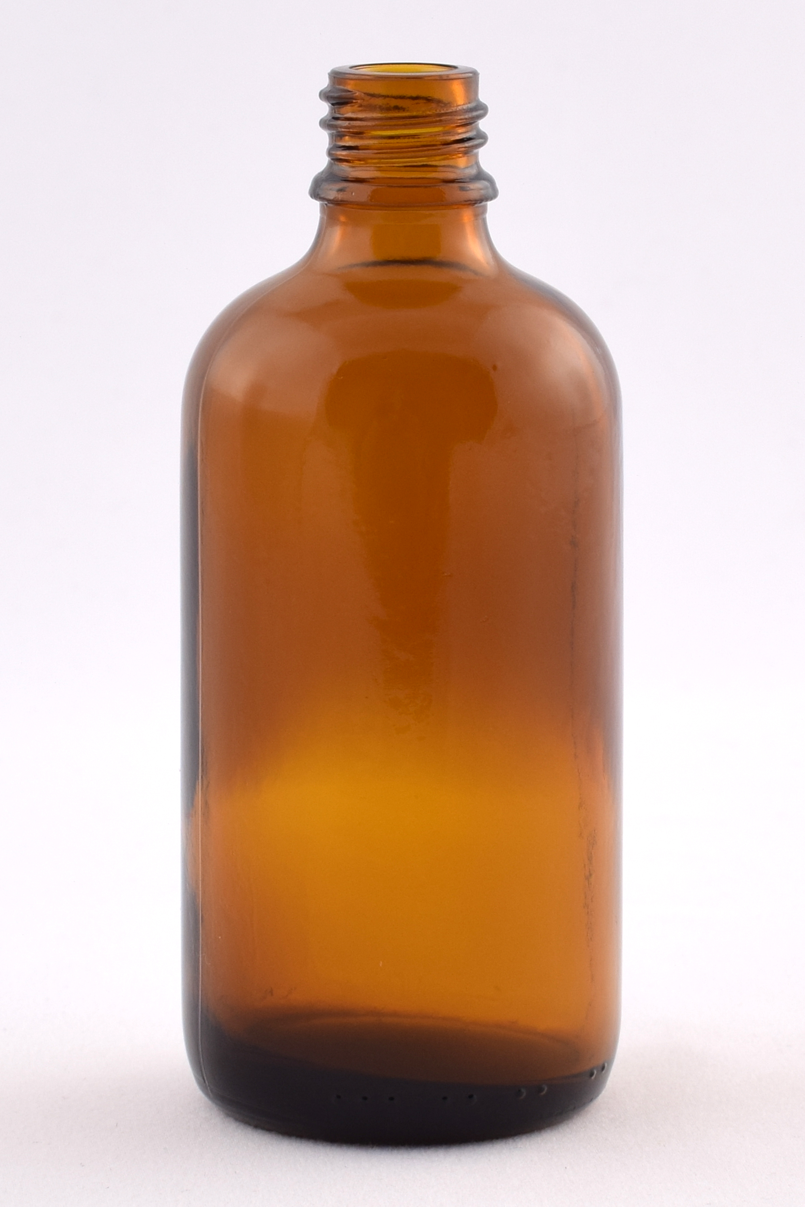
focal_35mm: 57
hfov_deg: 23.8
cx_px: 402
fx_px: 1912
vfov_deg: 35.1
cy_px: 604
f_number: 9
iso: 100
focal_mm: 38
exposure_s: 1/100
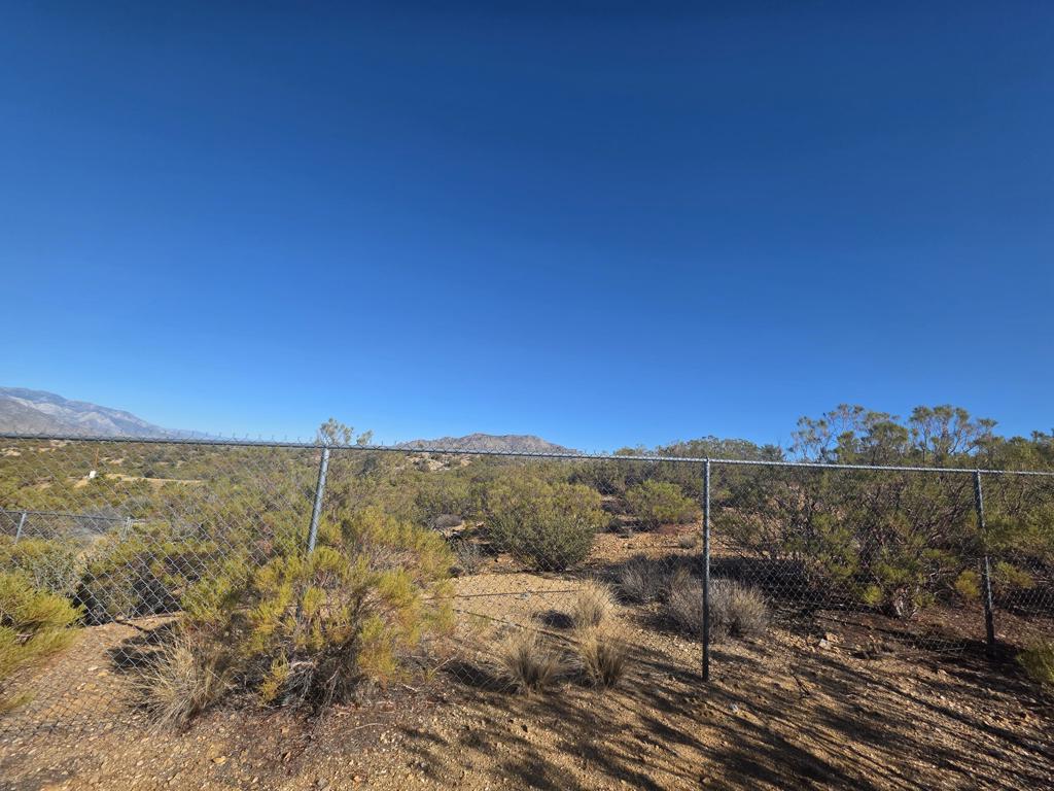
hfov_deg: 106.2
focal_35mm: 13
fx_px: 396
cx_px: 527
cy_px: 396
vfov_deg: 89.9
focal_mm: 2.2
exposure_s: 1/2016
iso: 40
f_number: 1.9
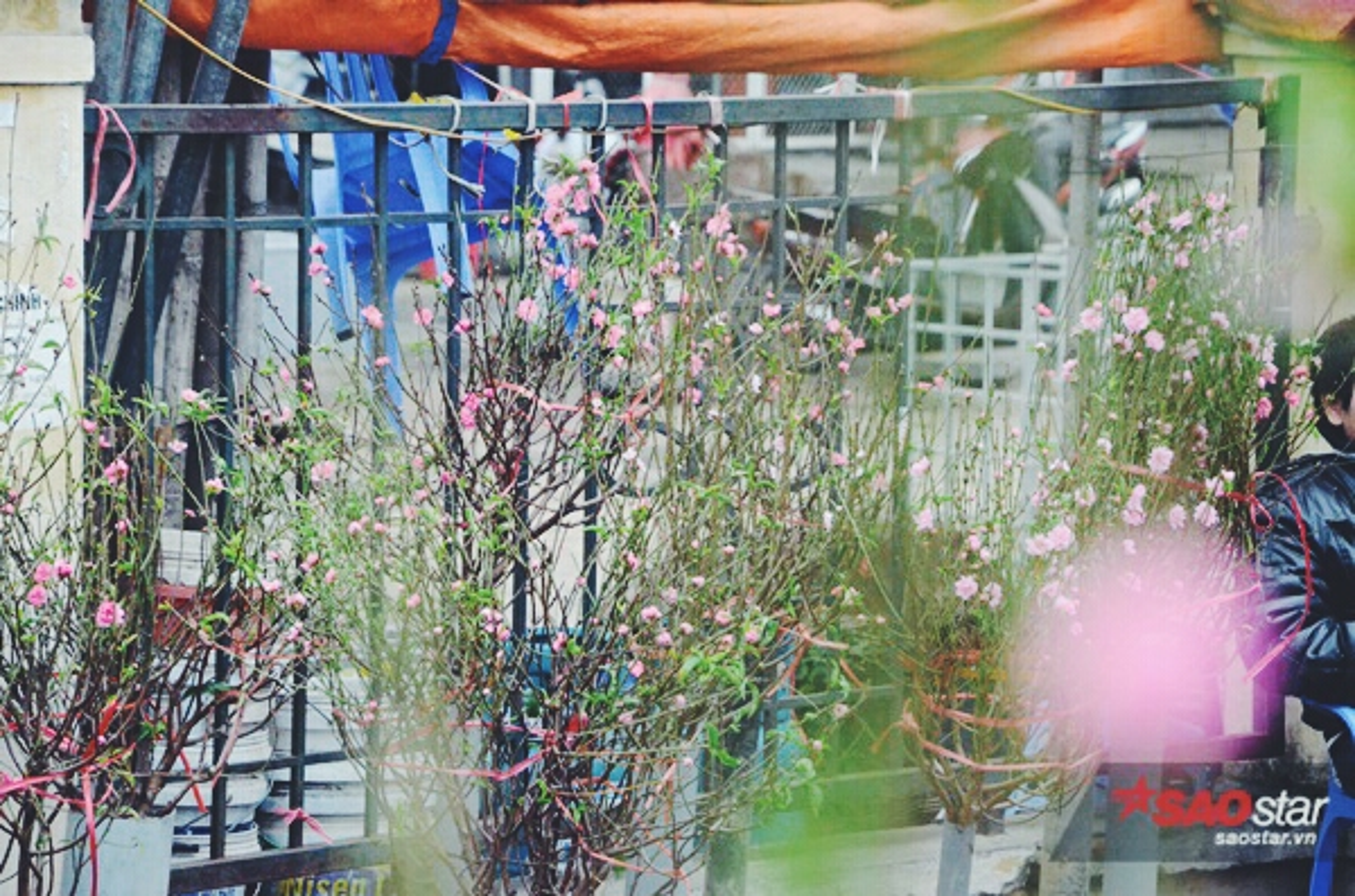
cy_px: 448
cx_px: 678
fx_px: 5914
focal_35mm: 158
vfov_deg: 8.7
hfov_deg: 13.1
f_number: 7.1
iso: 5000
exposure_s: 1/1000
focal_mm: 105
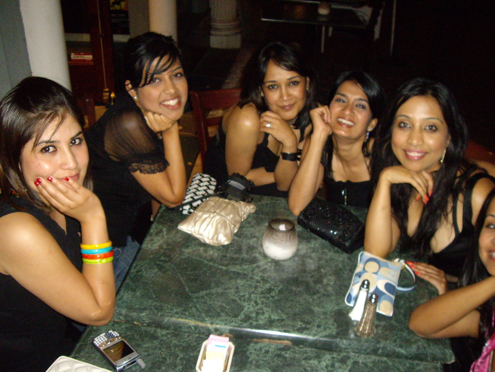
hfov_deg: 49.0
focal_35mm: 38
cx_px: 248
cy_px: 186
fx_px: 543
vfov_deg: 37.7
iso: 400
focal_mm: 6.2
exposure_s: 1/40
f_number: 2.7
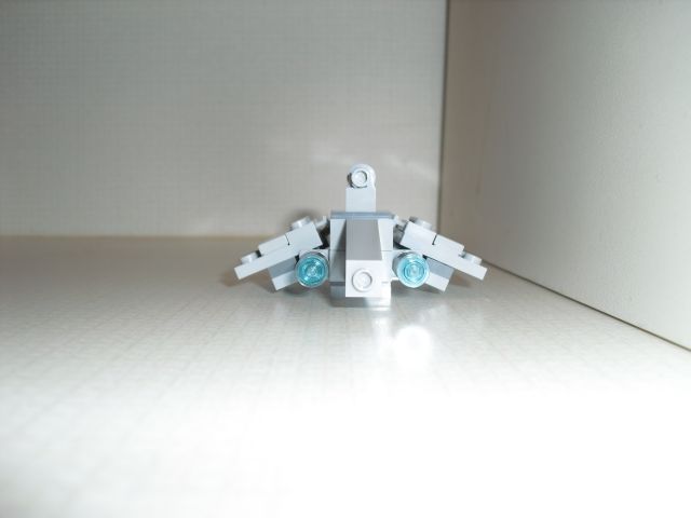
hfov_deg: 51.4
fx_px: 719
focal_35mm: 36
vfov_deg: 39.7
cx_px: 346
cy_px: 259
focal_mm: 6.3
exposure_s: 1/60
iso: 64
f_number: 3.1
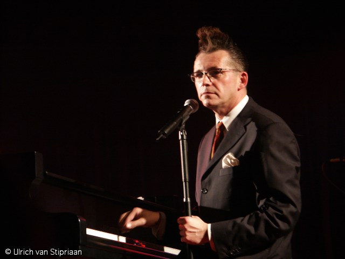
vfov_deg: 7.4
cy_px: 130
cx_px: 172
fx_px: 1993
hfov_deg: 9.9
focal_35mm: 200
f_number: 3.5
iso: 200
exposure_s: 1/20
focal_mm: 50.69
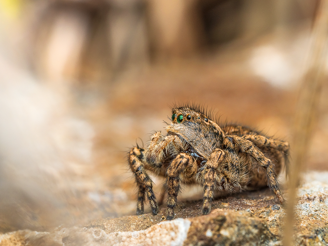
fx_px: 1706
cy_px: 123
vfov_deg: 8.2
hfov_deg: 11.0
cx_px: 164
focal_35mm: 180
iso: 400
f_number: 18
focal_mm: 90
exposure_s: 1/160
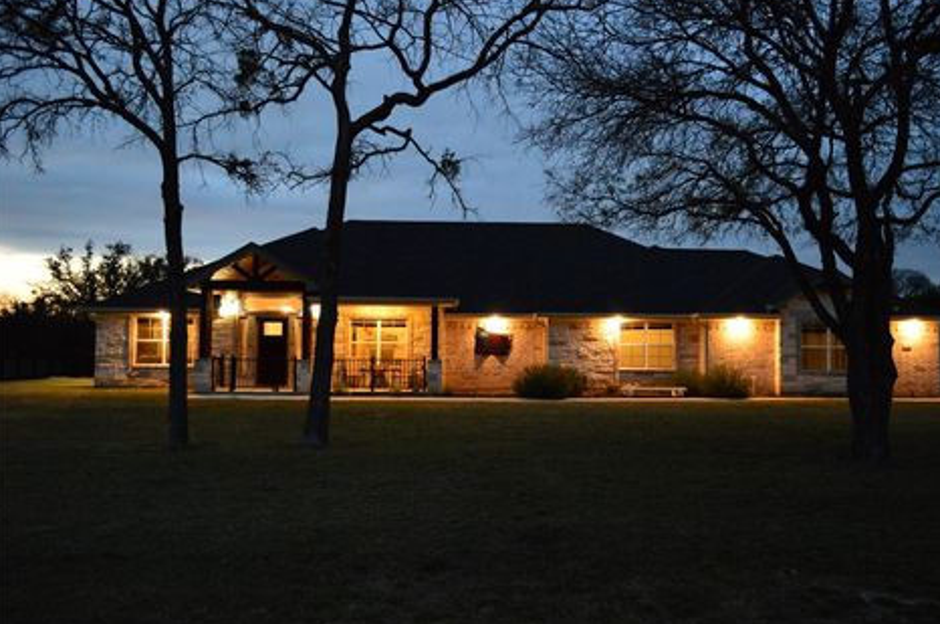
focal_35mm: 29
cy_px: 307
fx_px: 756
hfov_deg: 63.7
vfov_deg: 44.8
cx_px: 498
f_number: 3.5
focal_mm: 18
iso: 3200
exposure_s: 1/50
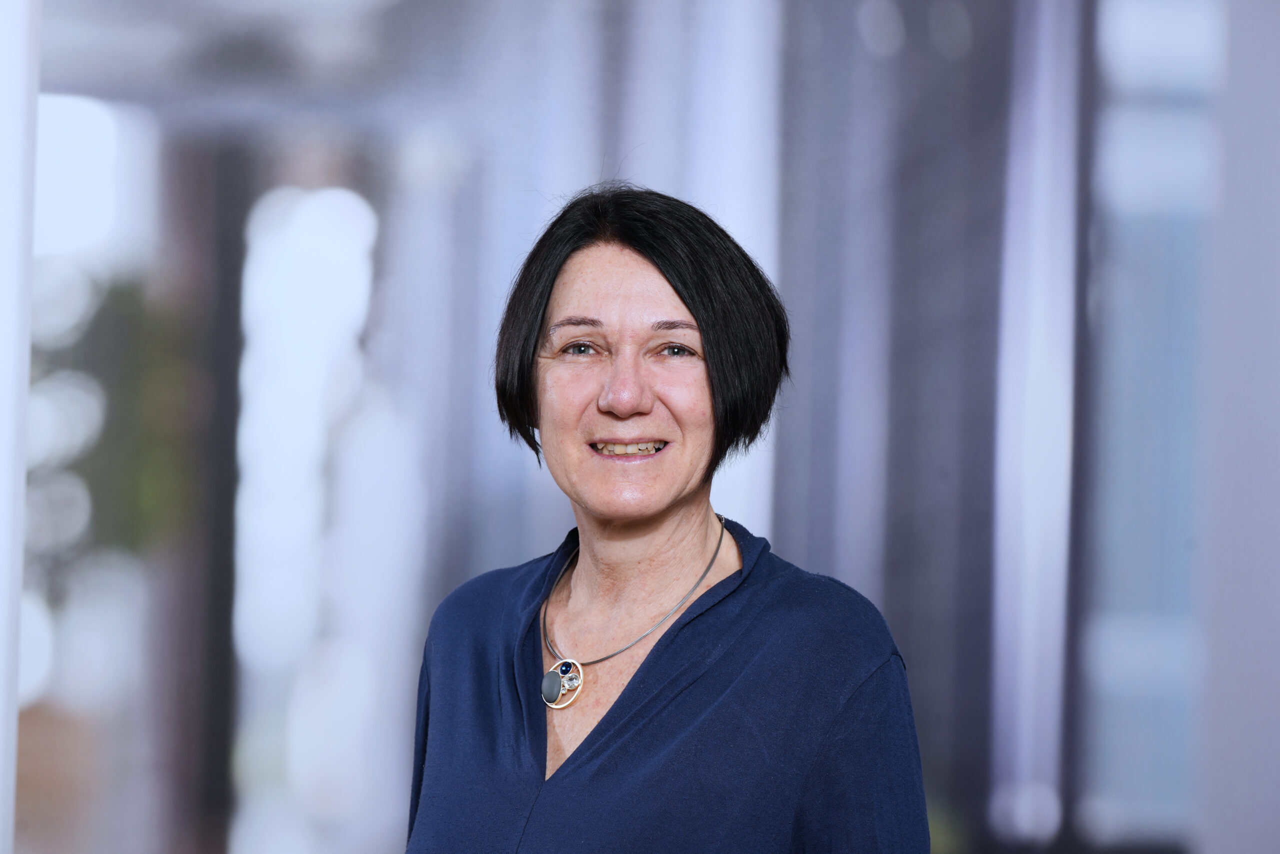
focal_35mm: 70
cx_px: 640
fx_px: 2489
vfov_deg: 19.5
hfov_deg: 28.8
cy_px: 427
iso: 100
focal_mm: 70
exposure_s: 1/125
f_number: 8
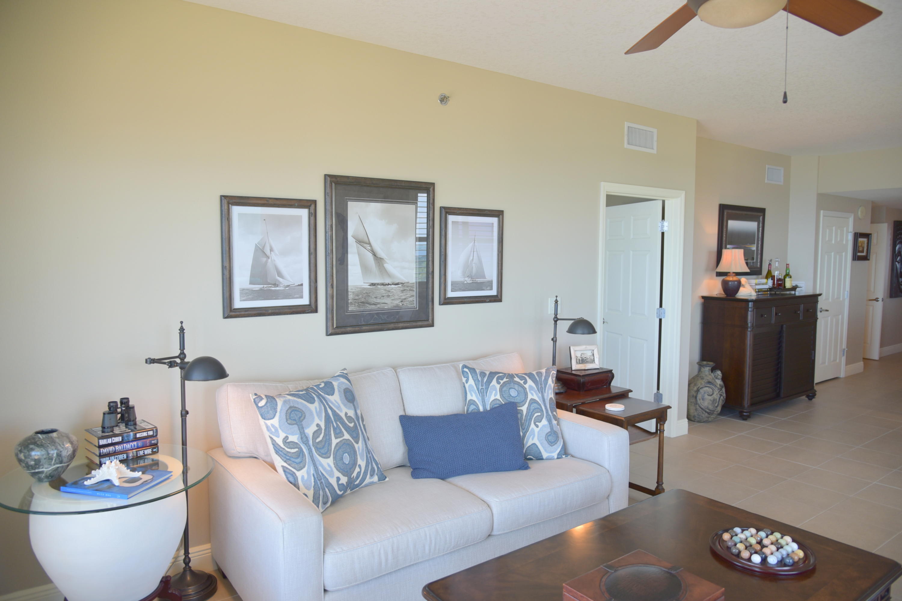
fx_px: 601
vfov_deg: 53.1
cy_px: 300
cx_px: 451
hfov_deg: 73.7
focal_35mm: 24
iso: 400
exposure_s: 1/80
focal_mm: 24
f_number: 4.5
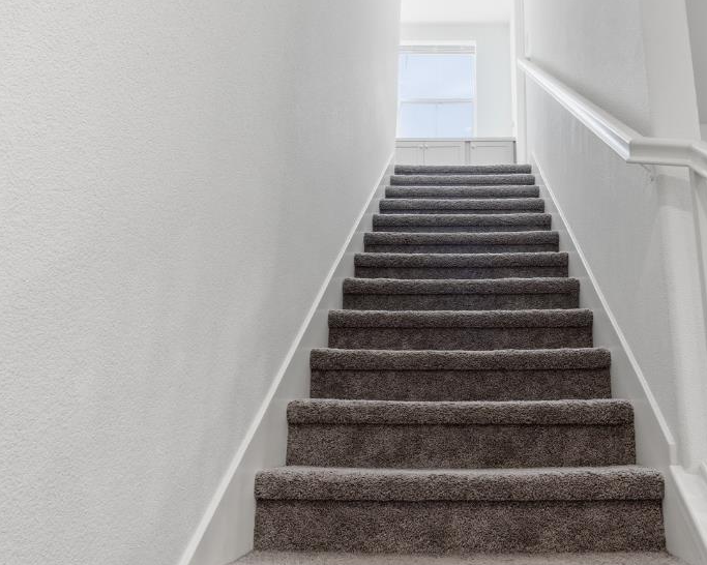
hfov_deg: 53.4
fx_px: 690
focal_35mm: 33
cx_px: 459
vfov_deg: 44.3
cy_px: 232
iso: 100
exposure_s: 1/20
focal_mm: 16
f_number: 11
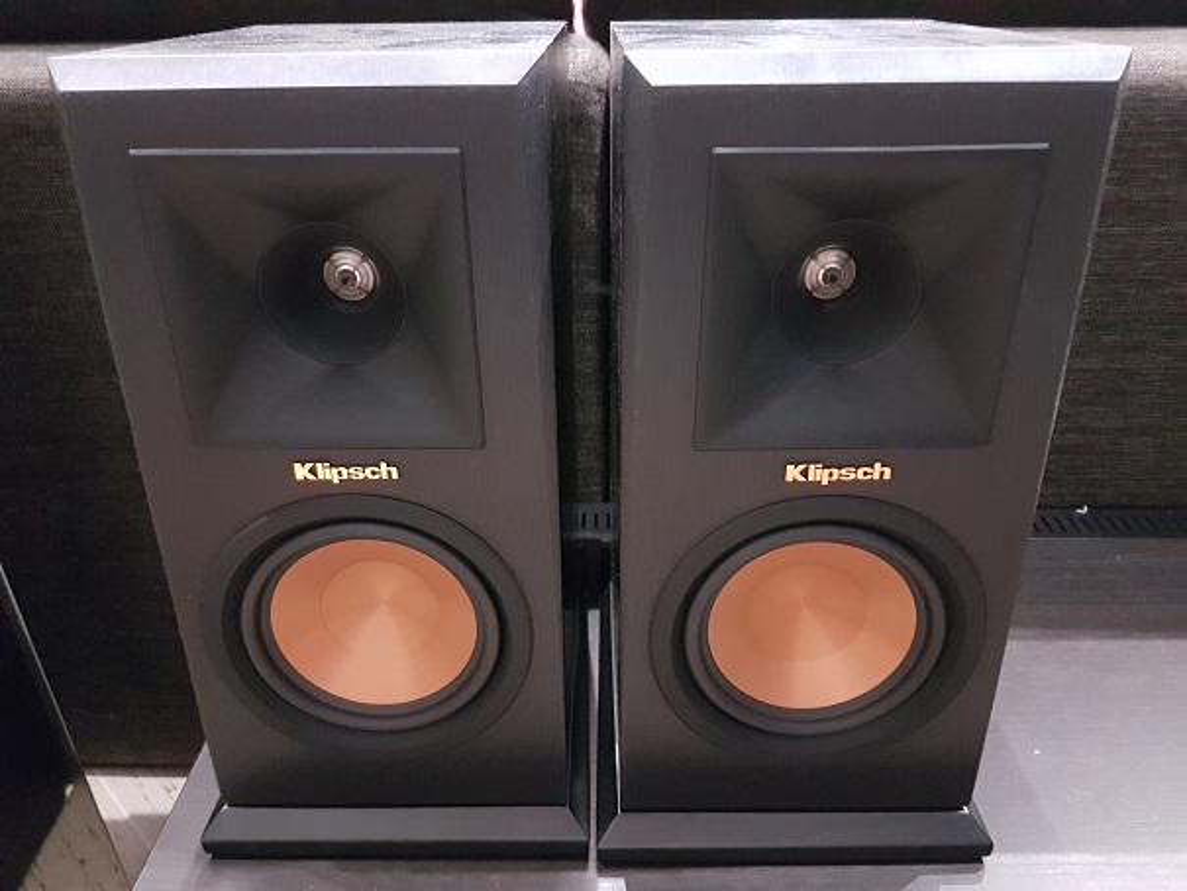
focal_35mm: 26
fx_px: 892
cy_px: 446
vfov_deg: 53.1
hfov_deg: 67.3
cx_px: 594
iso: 800
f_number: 1.7
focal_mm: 4.2
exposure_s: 1/10
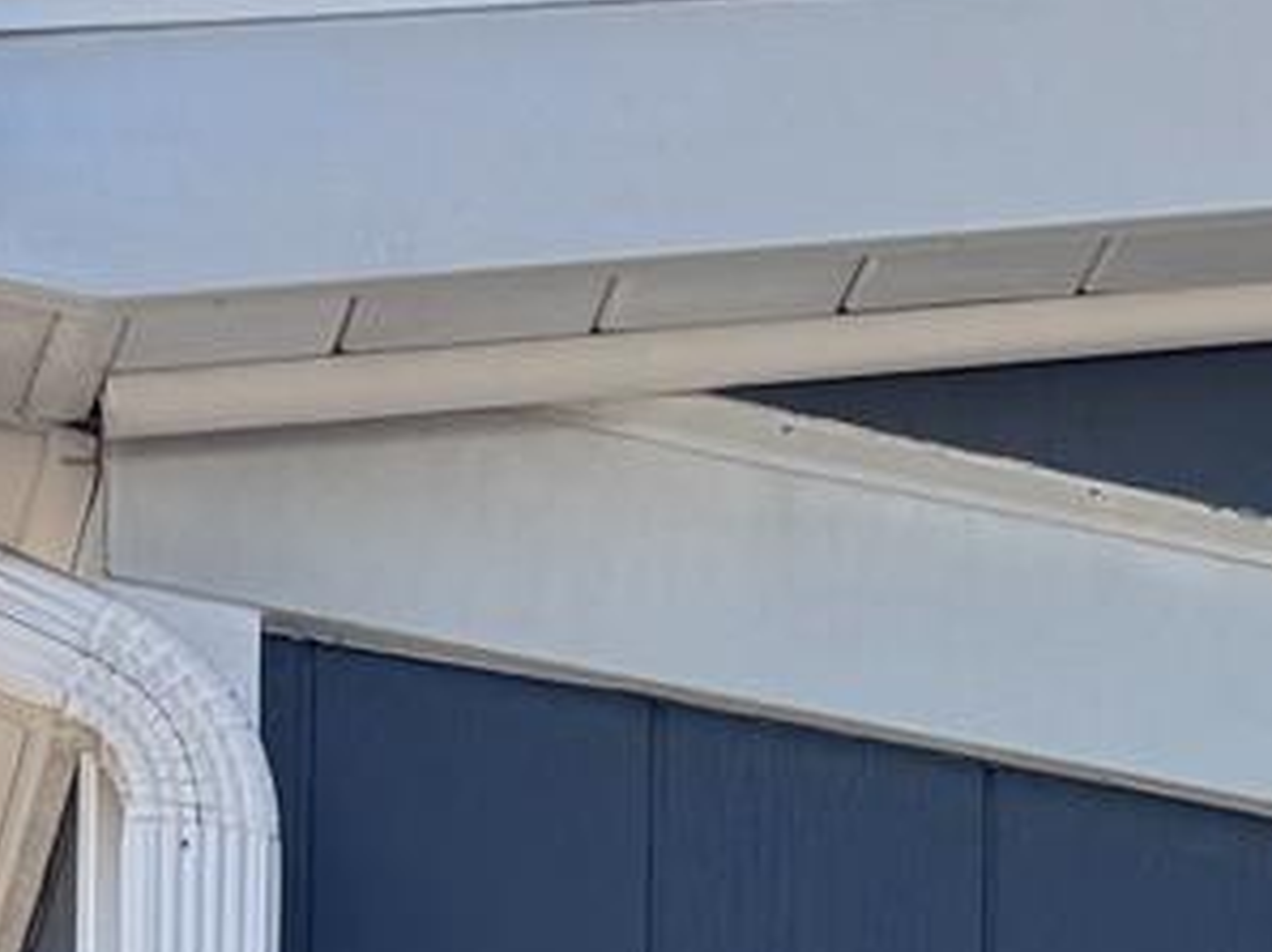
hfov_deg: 11.0
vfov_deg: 7.7
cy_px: 2997
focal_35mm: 165
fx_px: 6058
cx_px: 2501
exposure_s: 1/1010
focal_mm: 6.76
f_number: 1.78
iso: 80
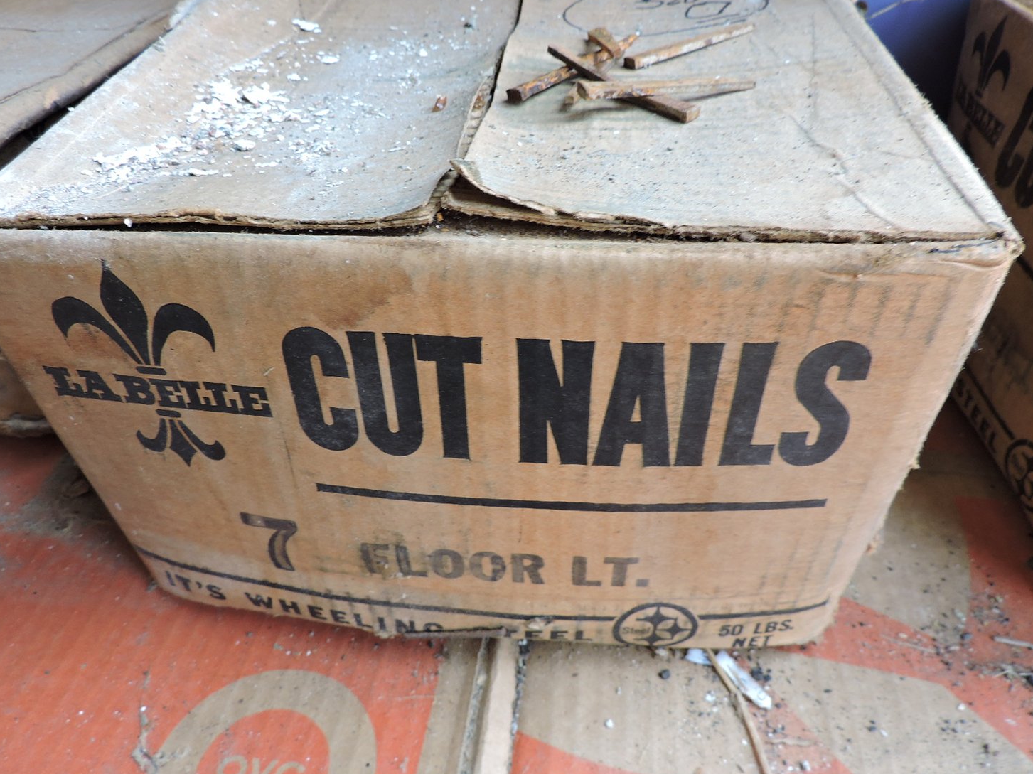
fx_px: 746
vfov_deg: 54.9
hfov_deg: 69.4
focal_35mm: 25
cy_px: 398
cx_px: 499
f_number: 3
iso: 100
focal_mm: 4.3
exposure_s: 1/30
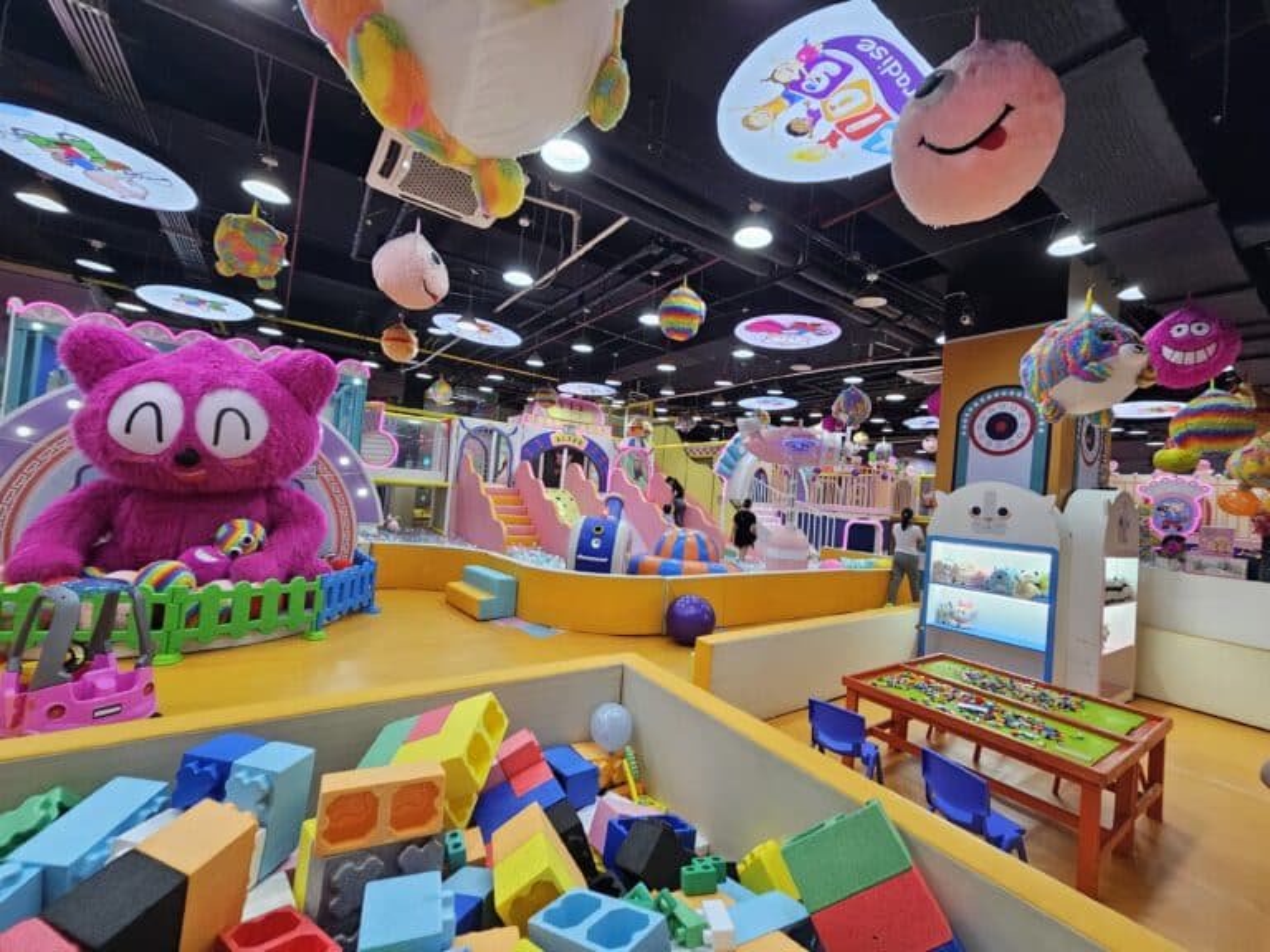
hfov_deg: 106.2
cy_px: 476
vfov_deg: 89.9
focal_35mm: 13
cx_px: 635
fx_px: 477
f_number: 2.2
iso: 100
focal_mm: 2.2
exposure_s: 1/60
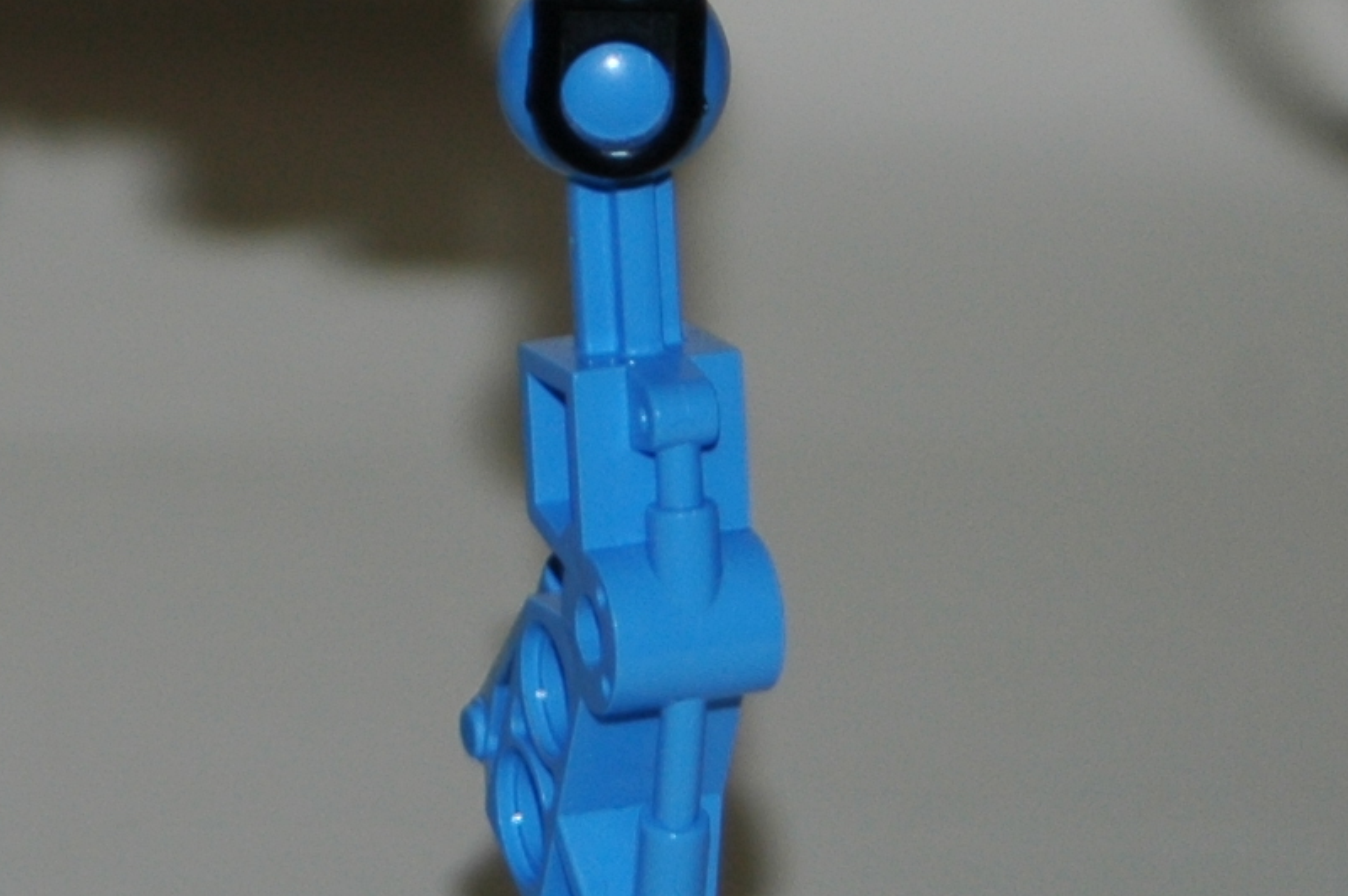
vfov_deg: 3.2
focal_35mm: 423
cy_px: 121
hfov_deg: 4.9
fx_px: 15821
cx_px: 5
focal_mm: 75
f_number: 5.6
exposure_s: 1/125
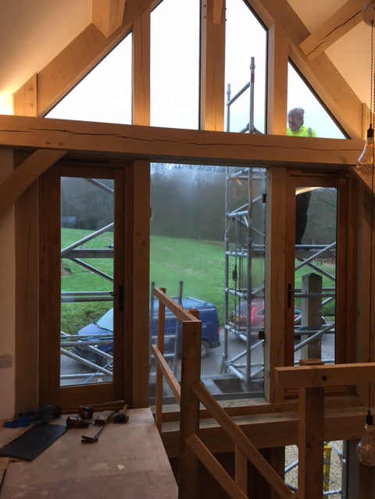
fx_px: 419
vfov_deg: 61.7
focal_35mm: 29
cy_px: 250
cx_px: 188
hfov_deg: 48.2
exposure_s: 1/33
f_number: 2.2
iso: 32
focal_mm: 4.15
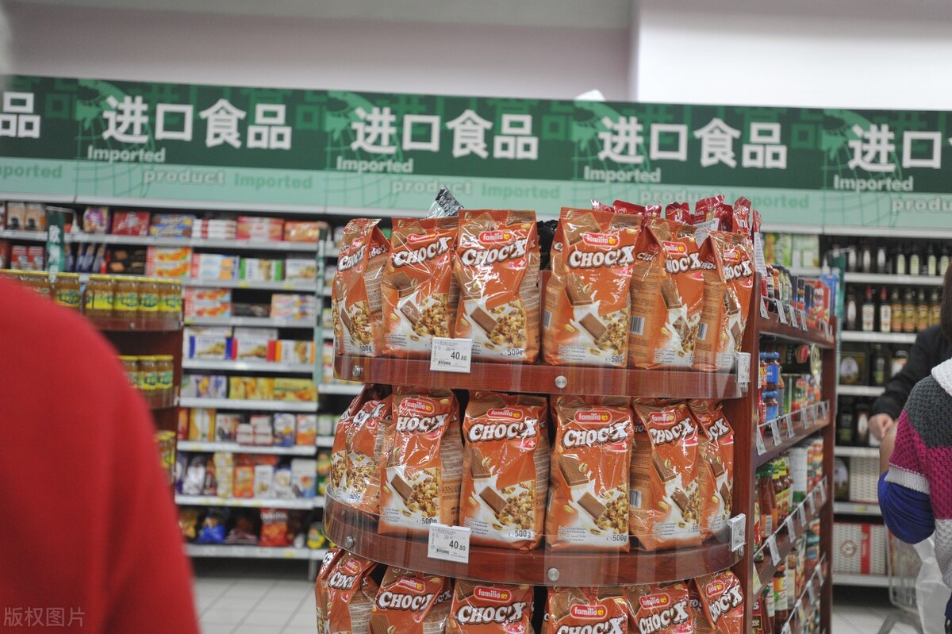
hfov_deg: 54.5
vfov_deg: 37.8
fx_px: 925
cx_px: 476
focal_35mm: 35
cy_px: 317
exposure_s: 1/400
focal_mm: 35
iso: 1600
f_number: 3.2
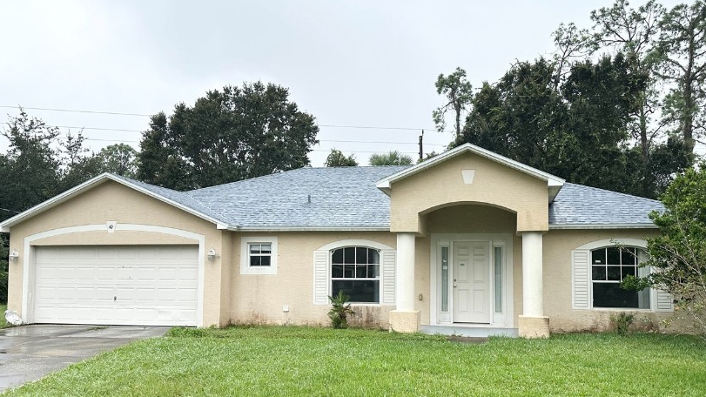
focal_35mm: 33
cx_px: 373
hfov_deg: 59.5
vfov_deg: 35.5
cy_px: 240
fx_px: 618
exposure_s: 1/2353
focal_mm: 6.86
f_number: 1.78
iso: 80
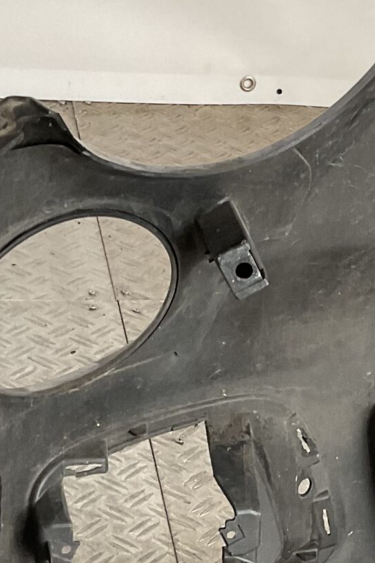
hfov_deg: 14.2
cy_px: 499
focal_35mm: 95
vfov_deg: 21.0
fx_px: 1484
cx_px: 348
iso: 80
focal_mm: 3
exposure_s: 1/50
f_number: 1.8
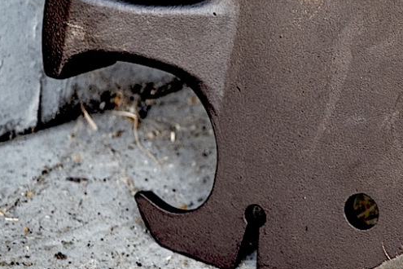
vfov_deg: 8.4
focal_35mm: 163
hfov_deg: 12.4
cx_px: 454
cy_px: 69
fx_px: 1827
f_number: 5.6
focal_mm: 45
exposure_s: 1/80
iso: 1600
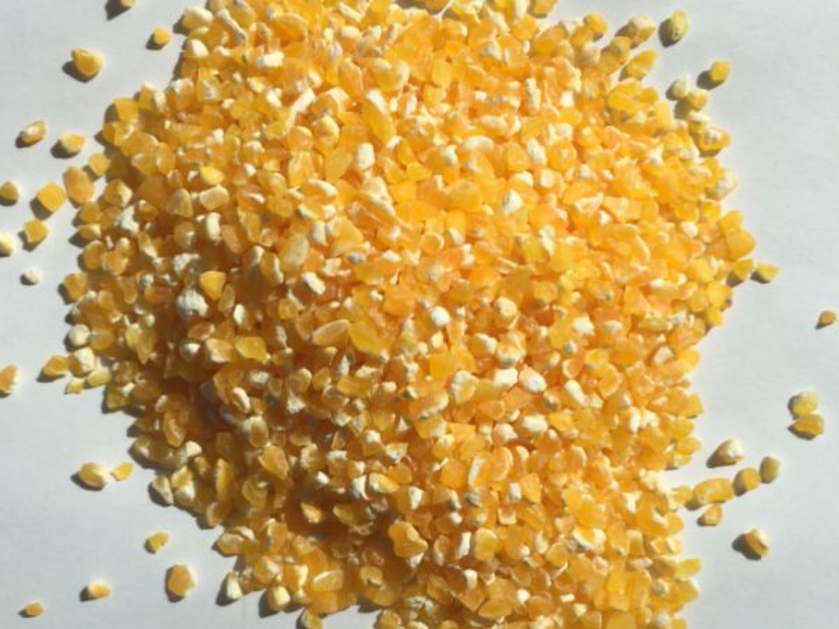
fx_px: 703
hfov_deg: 61.7
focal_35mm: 29
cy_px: 314
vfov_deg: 48.2
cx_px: 420
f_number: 2.2
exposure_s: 1/1582
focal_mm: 4.15
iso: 32
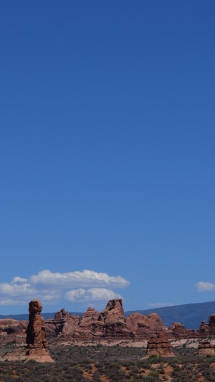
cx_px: 109
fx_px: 1980
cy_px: 164
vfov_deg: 11.0
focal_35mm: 195
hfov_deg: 6.2
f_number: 13
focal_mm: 55
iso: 200
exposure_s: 1/640
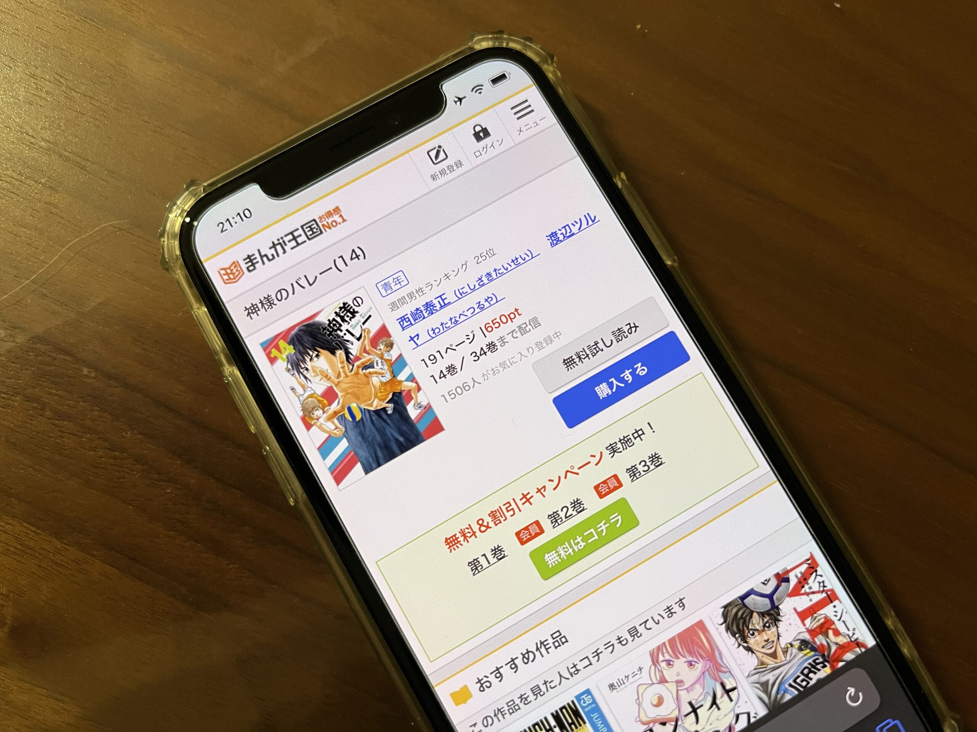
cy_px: 366
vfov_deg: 53.1
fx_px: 734
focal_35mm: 26
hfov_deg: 67.3
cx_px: 488
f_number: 1.6
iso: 160
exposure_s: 1/60
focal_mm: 5.1
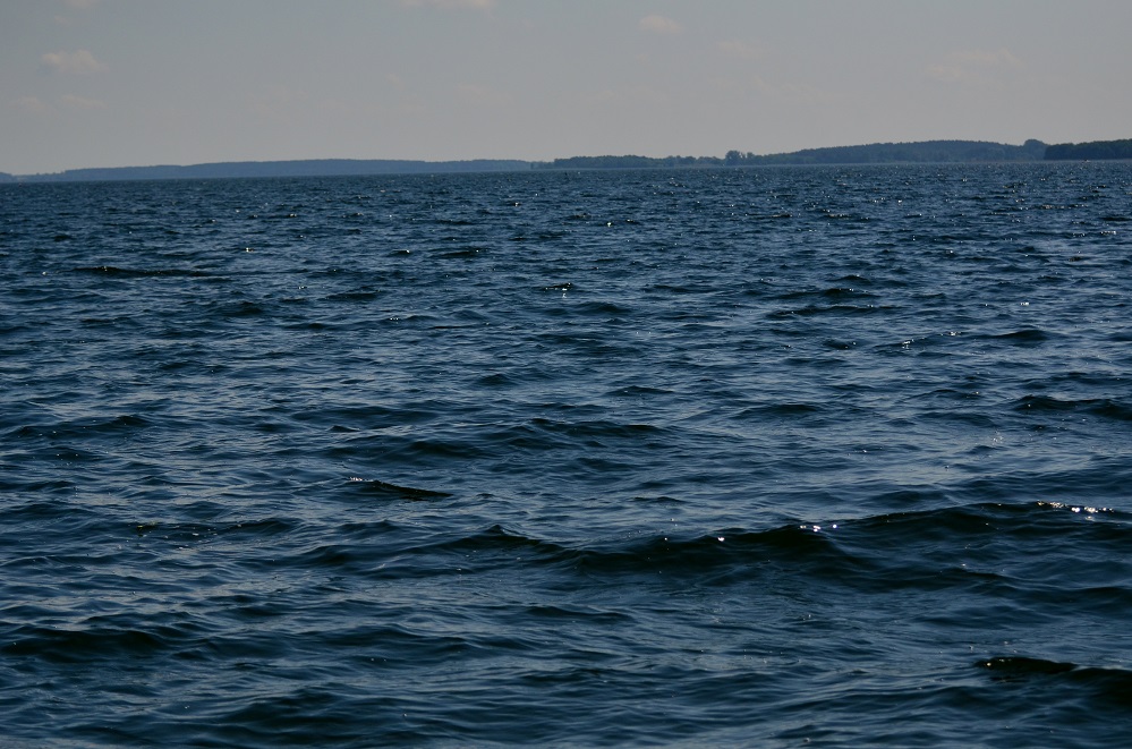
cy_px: 374
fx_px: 3294
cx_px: 566
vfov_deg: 13.0
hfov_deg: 19.5
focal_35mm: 105
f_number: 4.5
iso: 360
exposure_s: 1/8000
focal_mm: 70
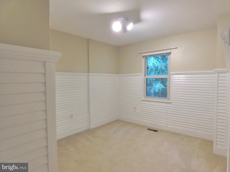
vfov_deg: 66.0
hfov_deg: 81.7
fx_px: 133
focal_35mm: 20
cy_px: 86
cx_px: 115
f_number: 2.8
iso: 400
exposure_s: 1/20
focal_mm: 3.58
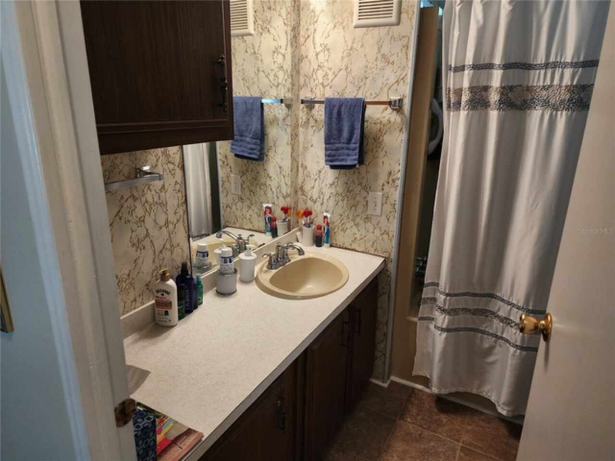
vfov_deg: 58.9
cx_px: 308
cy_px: 230
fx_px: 409
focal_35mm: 23
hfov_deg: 73.9
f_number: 1.8
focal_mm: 6.4
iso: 320
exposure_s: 1/120
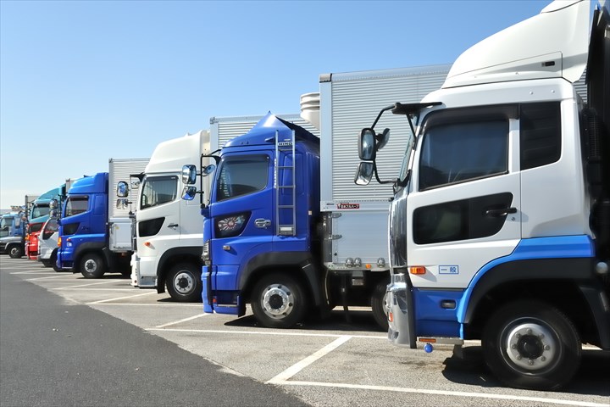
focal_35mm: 44
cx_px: 305
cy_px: 204
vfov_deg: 30.5
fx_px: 745
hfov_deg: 44.5
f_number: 9
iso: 250
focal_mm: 44
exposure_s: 1/500
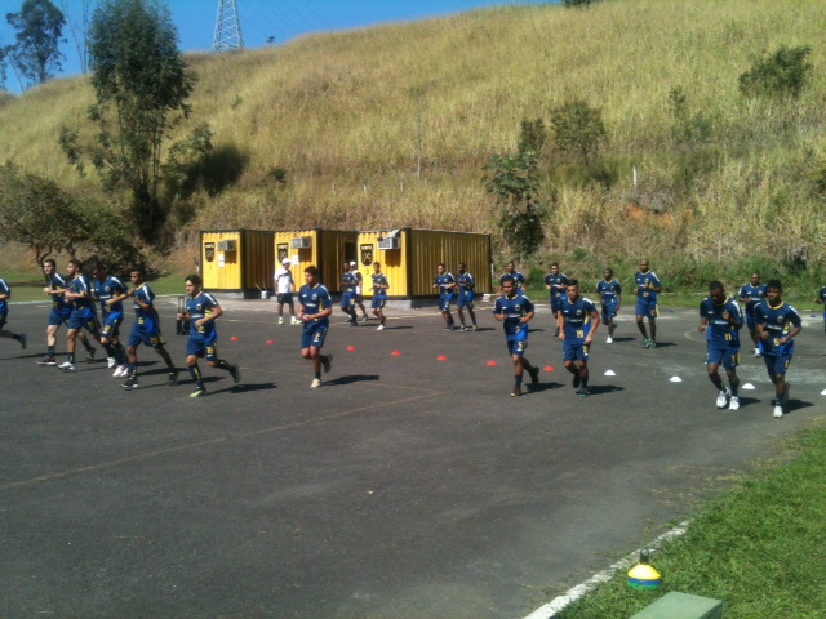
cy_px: 310
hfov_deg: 52.6
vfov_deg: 40.7
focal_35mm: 35
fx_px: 835
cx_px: 413
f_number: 2.8
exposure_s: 1/1092
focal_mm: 3.85
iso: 64
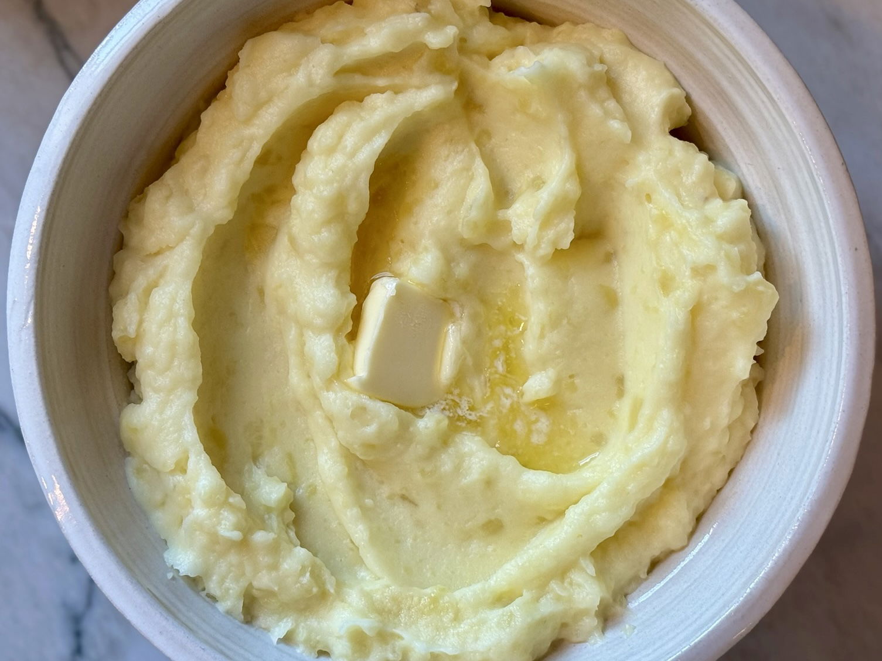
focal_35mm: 48
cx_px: 441
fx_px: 1223
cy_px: 330
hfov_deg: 39.7
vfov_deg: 30.3
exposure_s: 1/60
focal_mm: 6.76
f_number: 1.78
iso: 50
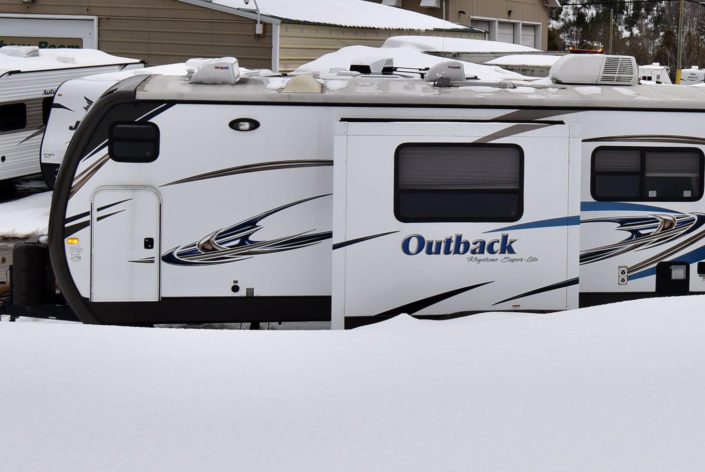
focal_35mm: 34
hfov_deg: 55.6
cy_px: 238
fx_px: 666
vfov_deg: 39.0
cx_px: 390
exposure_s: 1/200
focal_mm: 20
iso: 100
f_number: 13
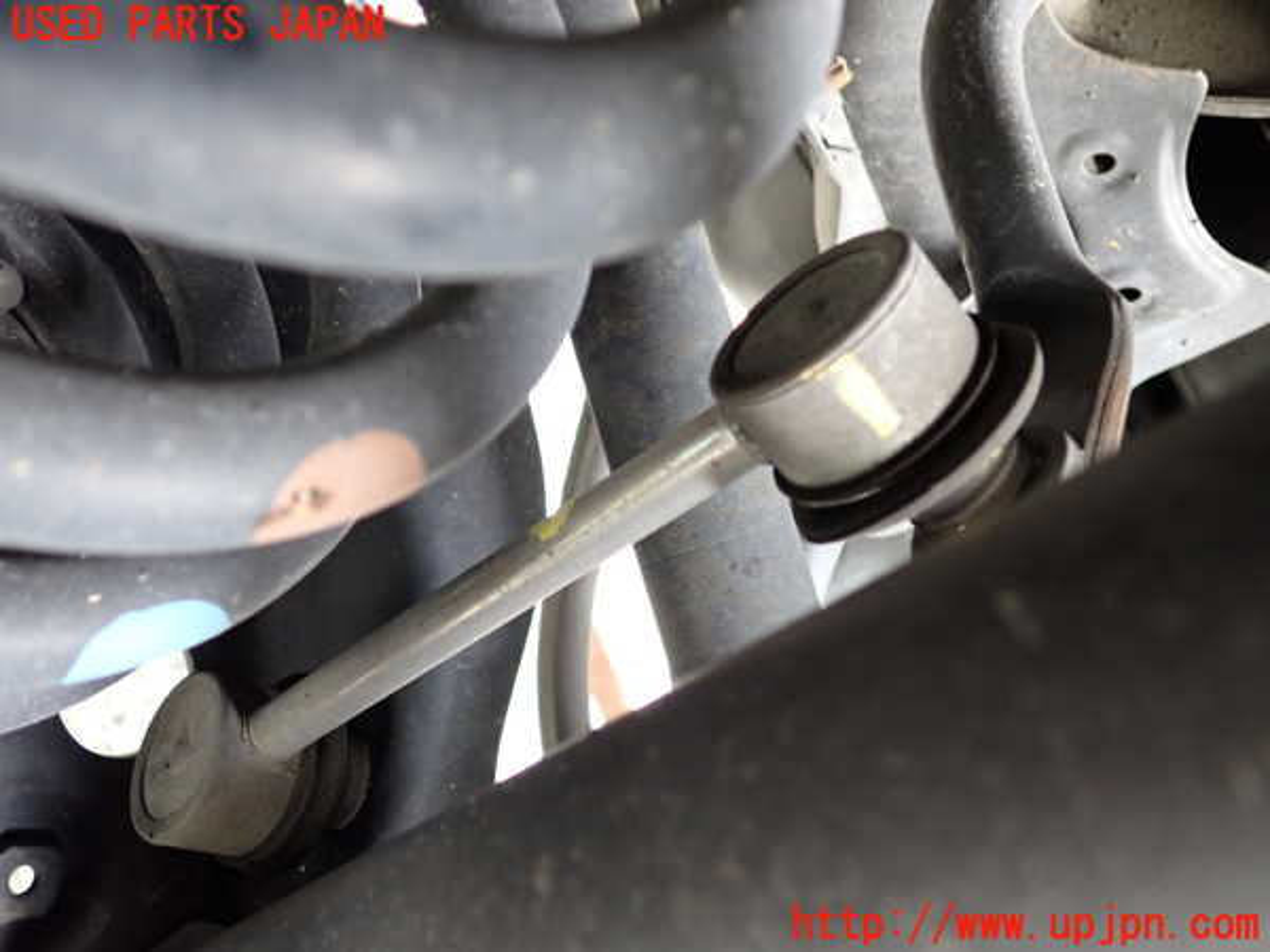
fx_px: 1101
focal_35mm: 30
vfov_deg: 46.8
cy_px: 476
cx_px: 635
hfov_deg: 60.0
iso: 400
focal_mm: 5.4
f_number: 2.3
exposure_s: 1/30
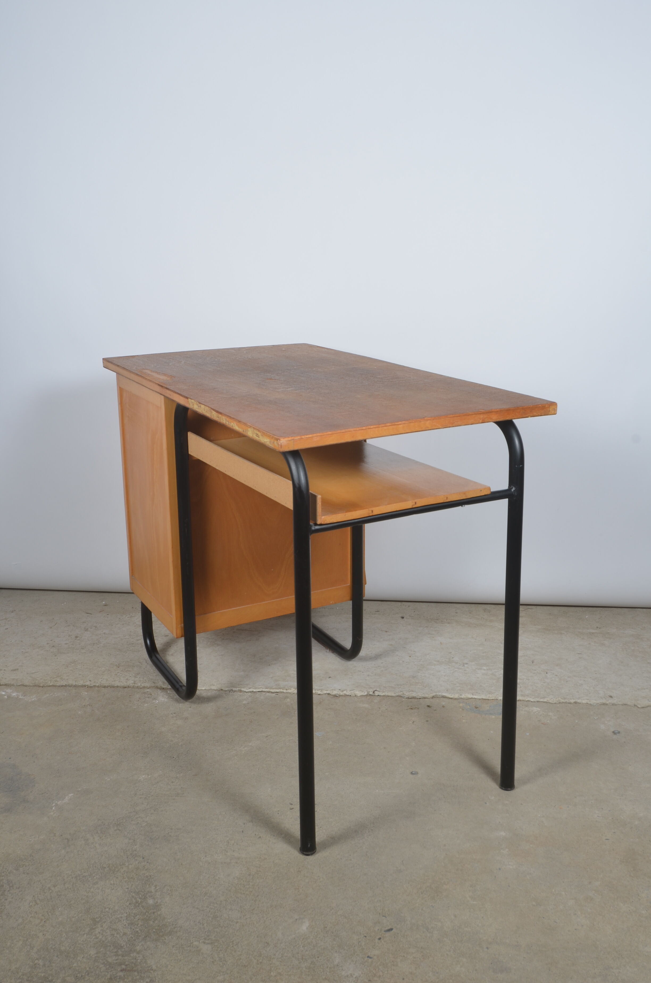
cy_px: 492
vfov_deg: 53.2
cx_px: 326
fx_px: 981
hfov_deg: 36.7
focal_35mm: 36
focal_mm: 24
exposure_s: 1/125
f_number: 11
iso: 100
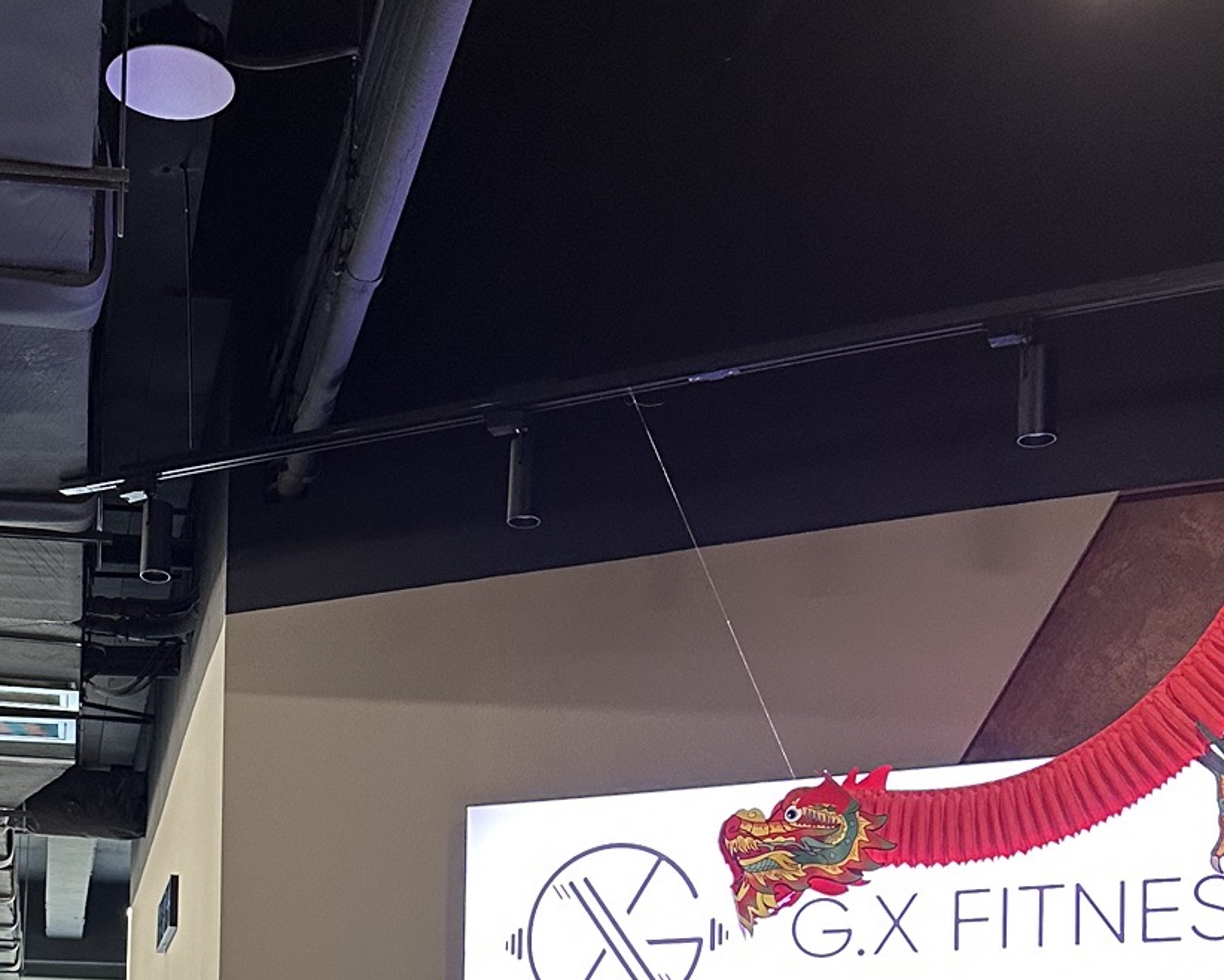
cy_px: 1136
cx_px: 304
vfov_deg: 24.5
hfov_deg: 32.4
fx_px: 2065
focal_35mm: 57
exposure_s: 1/59
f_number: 1.78
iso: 400
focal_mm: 6.86
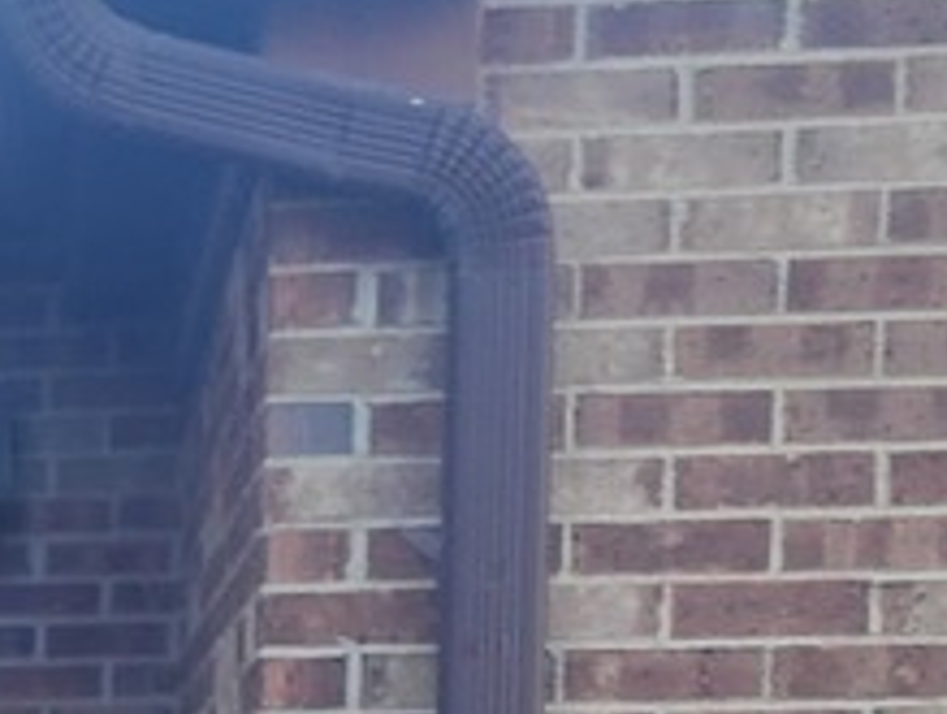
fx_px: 4138
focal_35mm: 151
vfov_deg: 9.5
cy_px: 1199
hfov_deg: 12.0
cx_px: -770
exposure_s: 1/180
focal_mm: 6.4
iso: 50
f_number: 1.8
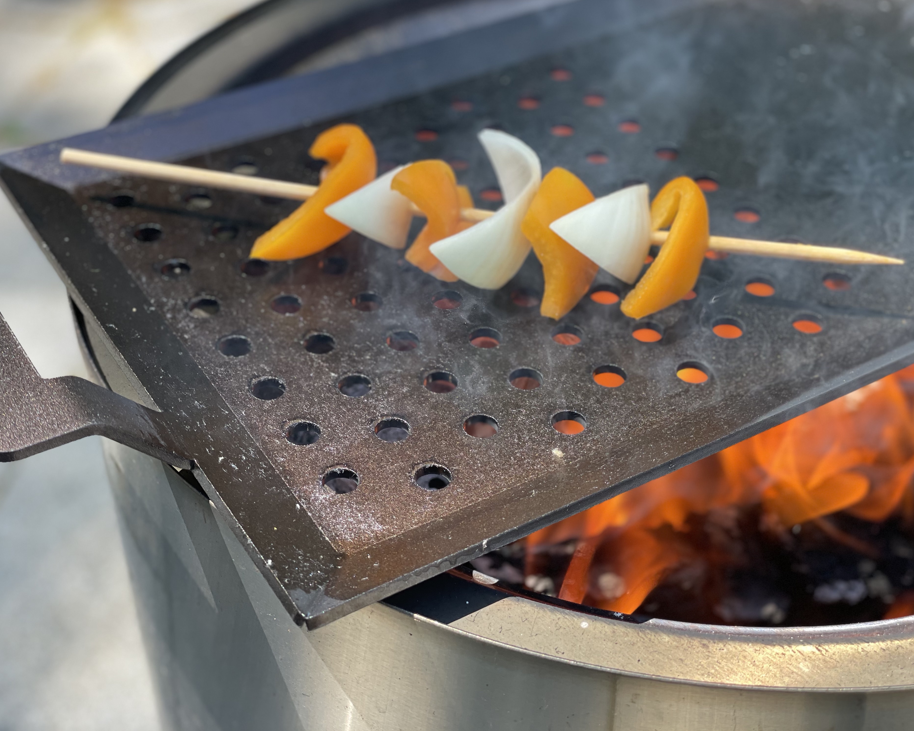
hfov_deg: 34.1
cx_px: 475
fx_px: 1488
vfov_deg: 27.6
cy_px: 361
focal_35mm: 55
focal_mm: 6
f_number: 2
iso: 25
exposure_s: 1/122
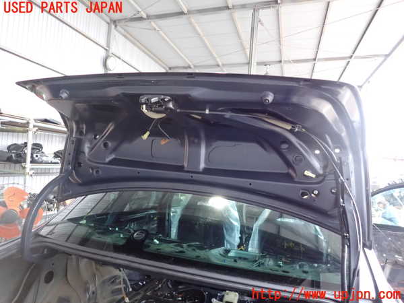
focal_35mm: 25
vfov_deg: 54.9
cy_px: 152
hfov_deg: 69.4
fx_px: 292
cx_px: 202
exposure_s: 1/100
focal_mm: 4.5
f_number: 2
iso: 1250
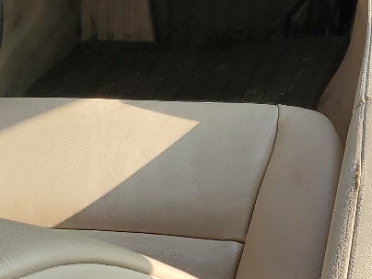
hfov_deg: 18.0
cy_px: 76
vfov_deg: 14.3
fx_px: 1107
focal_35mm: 103
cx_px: 463
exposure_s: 1/417
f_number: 1.5
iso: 50
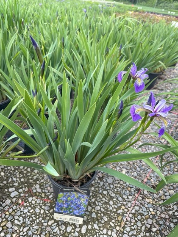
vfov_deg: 71.6
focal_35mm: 24
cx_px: 89
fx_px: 165
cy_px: 118
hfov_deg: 56.8
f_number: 1.78
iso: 64
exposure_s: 1/192
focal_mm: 6.86
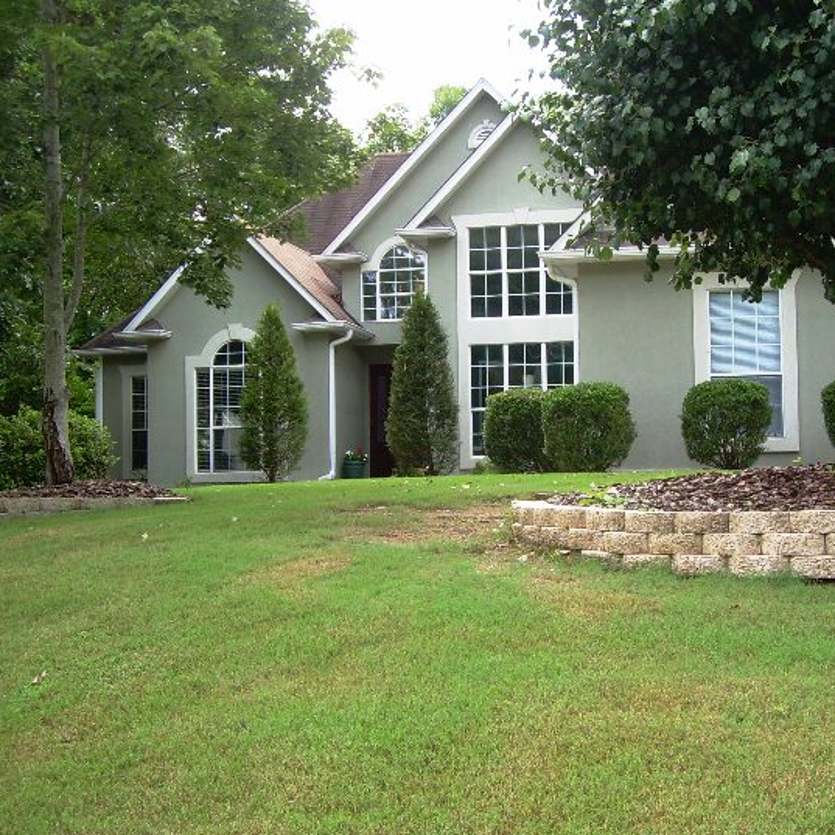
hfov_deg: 35.2
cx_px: 518
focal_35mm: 48
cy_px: 429
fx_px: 1310
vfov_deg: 35.4
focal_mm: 6.3
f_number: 2.8
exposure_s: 1/229
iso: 50
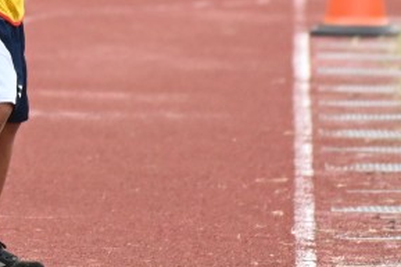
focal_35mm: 1413
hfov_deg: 1.5
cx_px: -375
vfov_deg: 1.0
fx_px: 15721
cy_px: -115
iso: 800
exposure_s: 1/1000
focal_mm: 200
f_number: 5.3
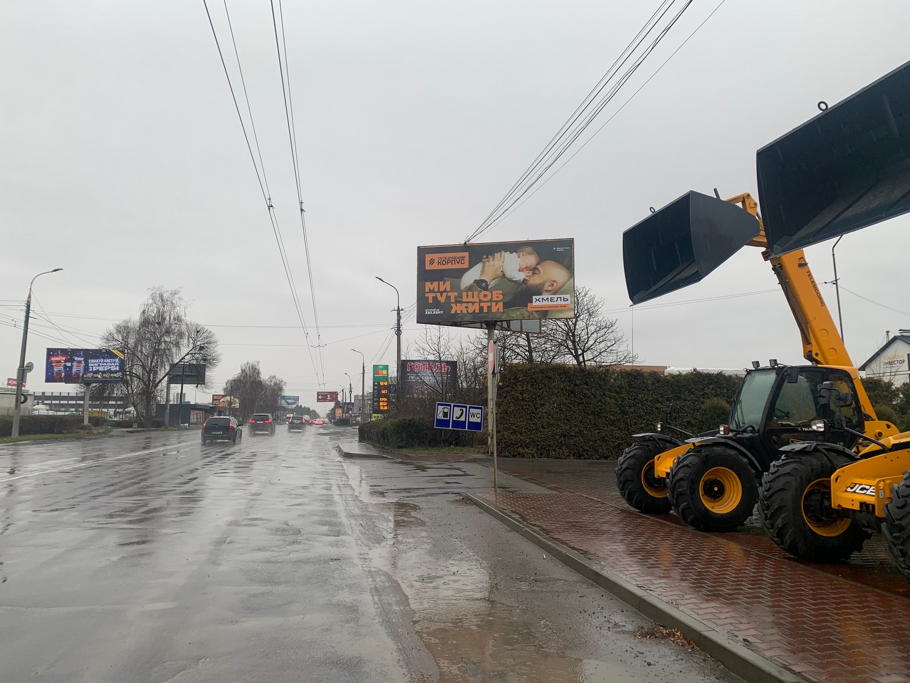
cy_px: 342
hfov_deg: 67.3
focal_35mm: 26
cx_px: 455
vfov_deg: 53.1
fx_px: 683
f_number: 1.8
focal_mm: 4.25
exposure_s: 1/167
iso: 25
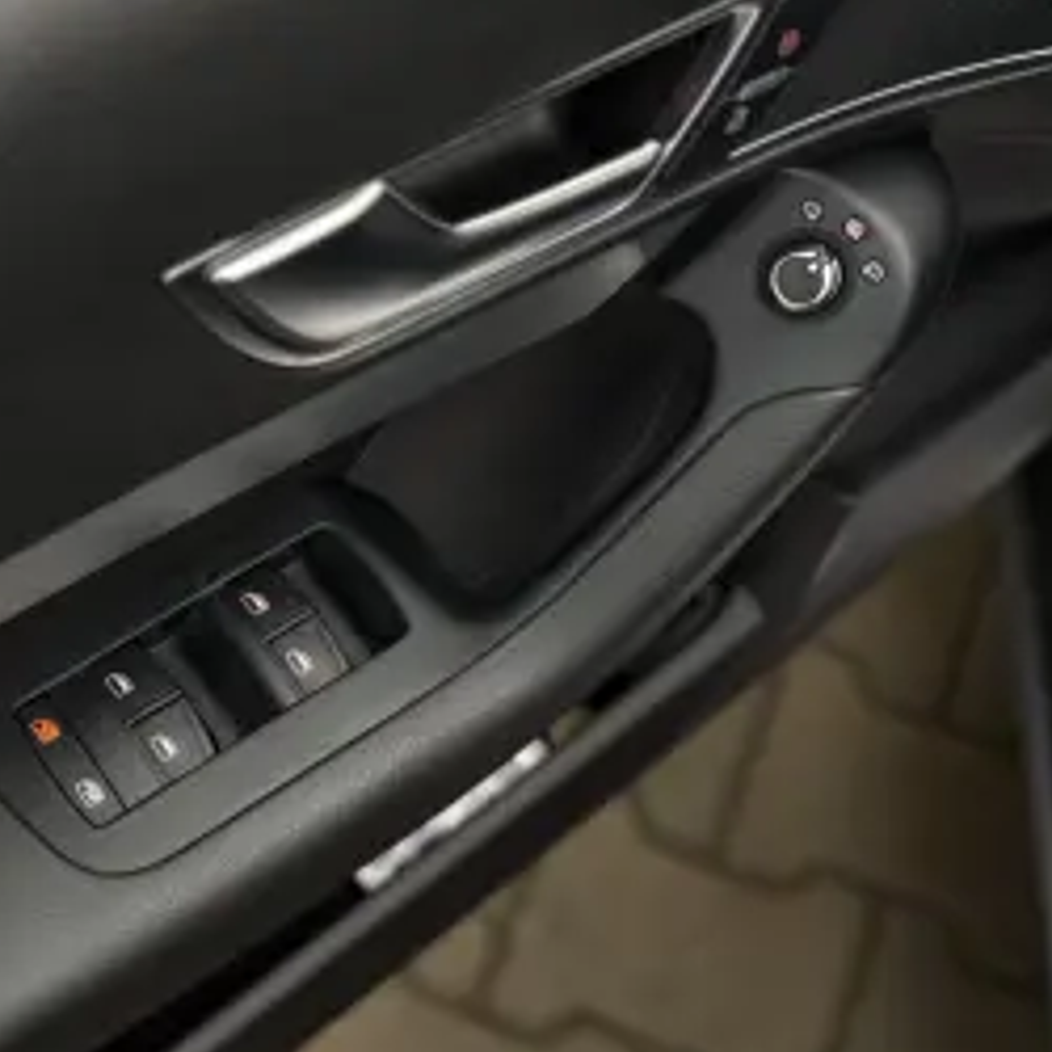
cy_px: 513
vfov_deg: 28.2
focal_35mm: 61
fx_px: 2097
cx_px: 353
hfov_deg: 28.0
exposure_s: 1/146
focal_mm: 6.76
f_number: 1.78
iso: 160
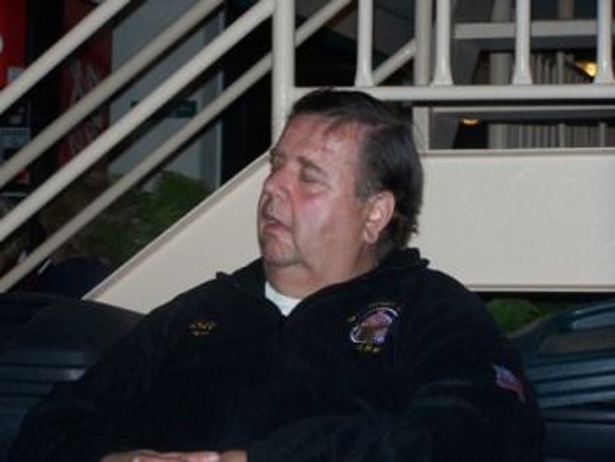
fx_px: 1867
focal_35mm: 105
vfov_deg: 14.1
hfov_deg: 18.7
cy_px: 231
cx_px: 308
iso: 140
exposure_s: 1/100
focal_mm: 17.5
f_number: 3.2
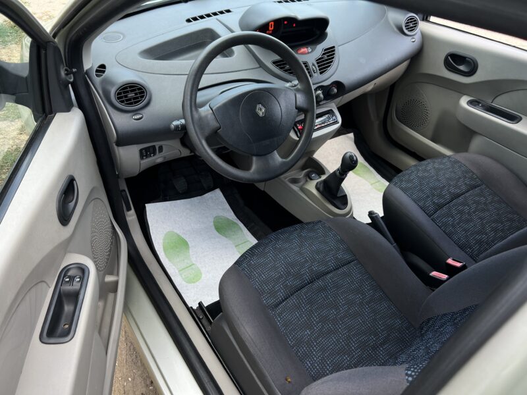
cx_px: 264
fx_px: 396
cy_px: 198
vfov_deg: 53.1
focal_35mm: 26
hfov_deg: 67.3
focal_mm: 5.7
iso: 32
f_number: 1.5
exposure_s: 1/134
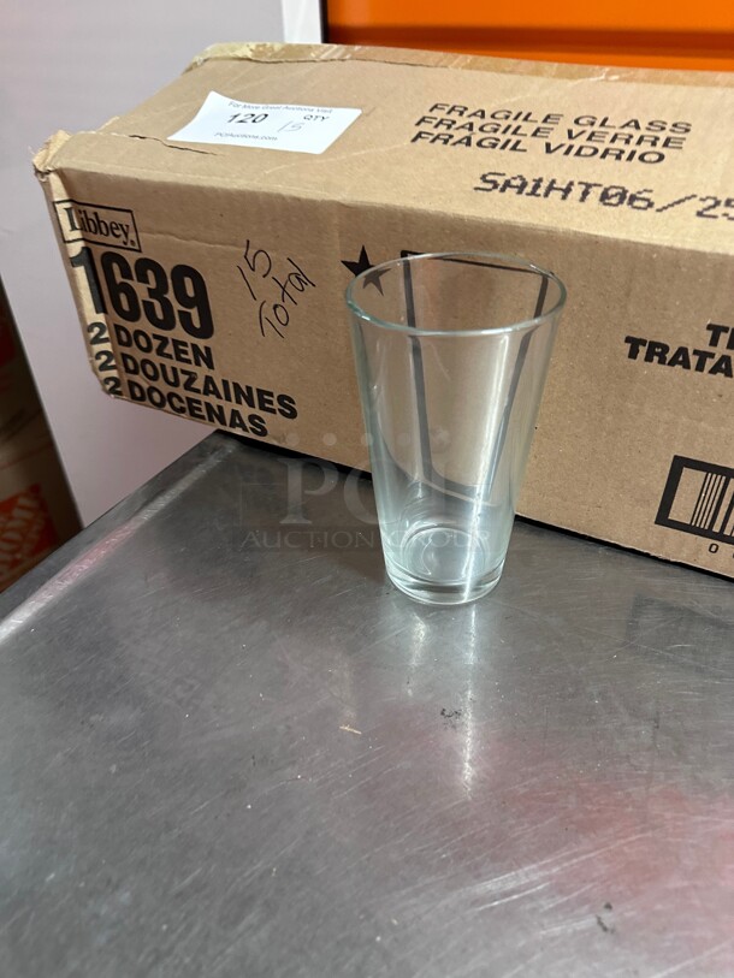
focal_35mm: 24
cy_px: 489
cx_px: 367
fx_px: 678
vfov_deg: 71.6
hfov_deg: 56.8
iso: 400
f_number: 1.78
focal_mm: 6.86
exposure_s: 1/60
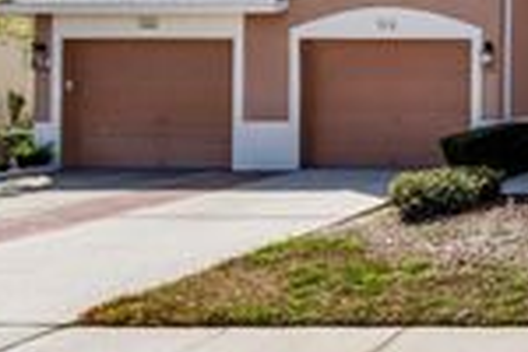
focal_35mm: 40
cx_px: 774
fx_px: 587
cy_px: 48
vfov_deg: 32.1
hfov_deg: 30.1
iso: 100
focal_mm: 8
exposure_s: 1/200
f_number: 10
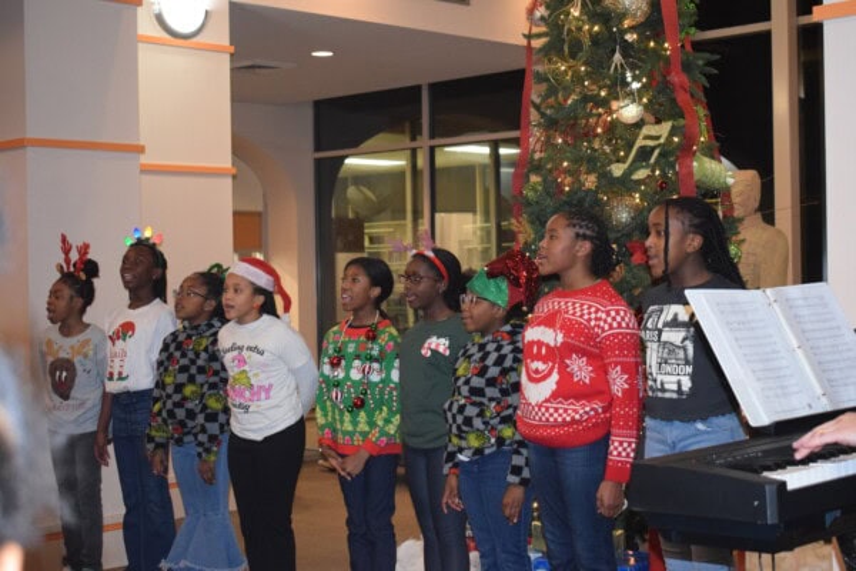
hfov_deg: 35.1
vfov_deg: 23.8
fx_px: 1355
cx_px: 428
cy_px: 286
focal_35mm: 57
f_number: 4.8
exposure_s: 1/60
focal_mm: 38
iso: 3200
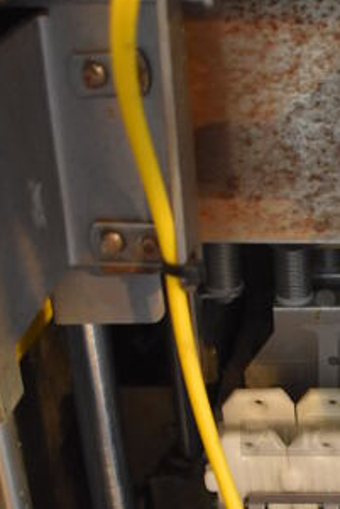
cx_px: 430
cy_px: 368
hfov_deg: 15.9
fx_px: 1160
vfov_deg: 24.5
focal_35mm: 82
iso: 1800
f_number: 3.5
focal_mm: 18
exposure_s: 1/30
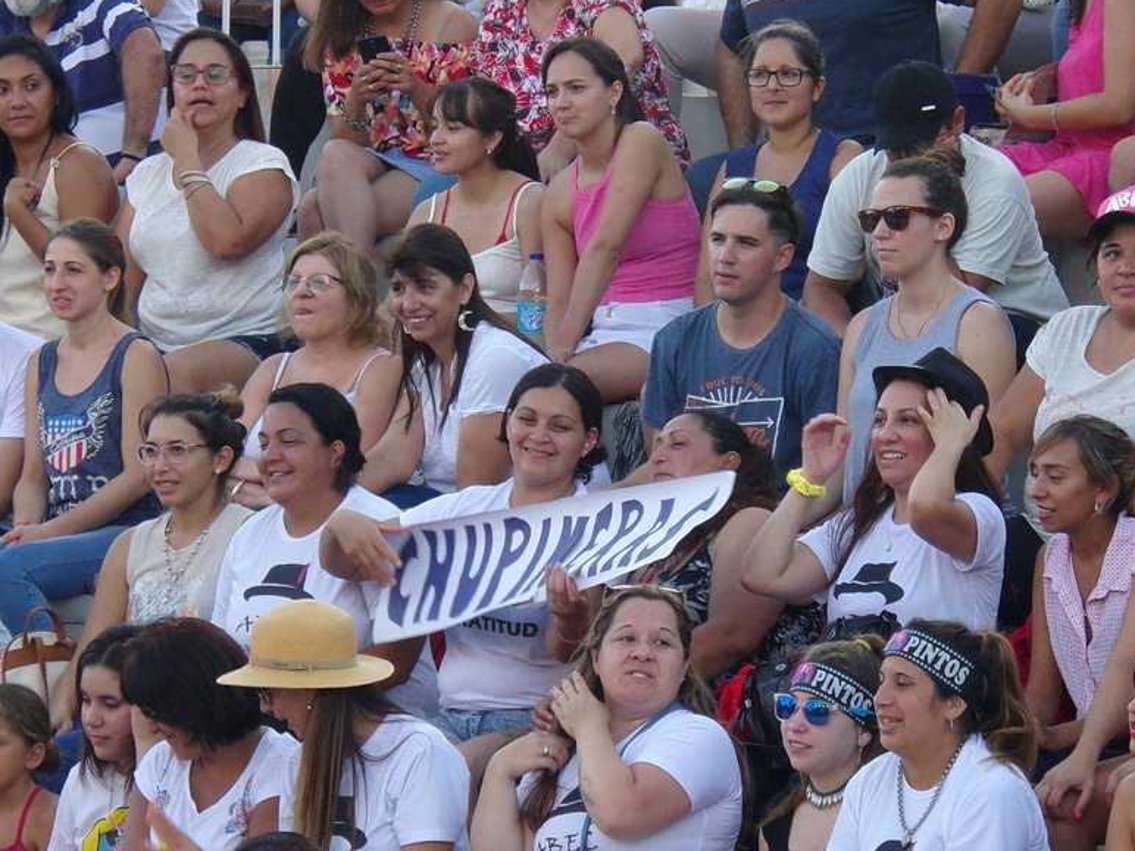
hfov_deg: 7.3
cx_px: 518
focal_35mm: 272
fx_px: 8918
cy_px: 616
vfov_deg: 5.5
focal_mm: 29
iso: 192
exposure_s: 1/100
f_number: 4.7
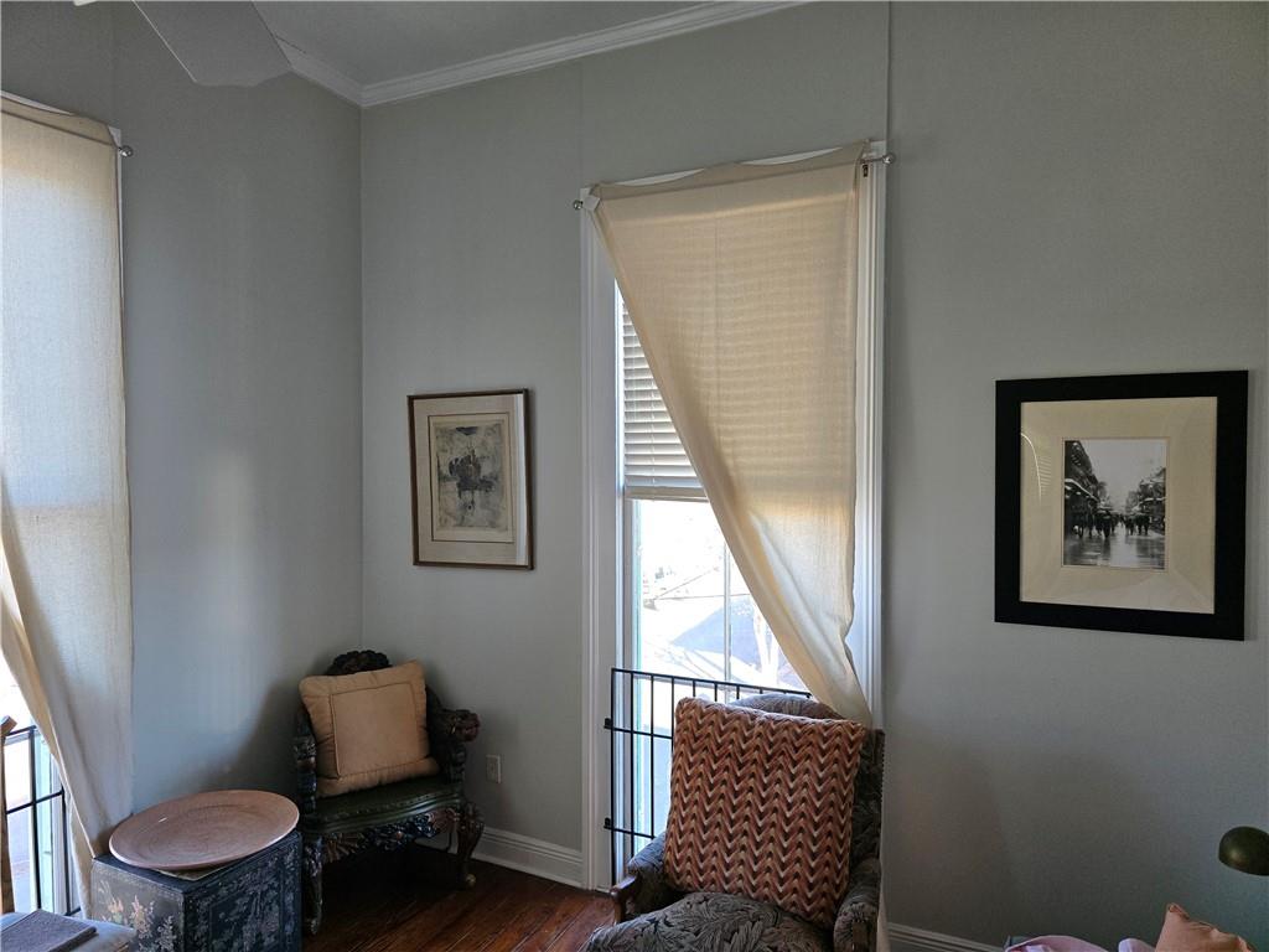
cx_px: 634
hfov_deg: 73.9
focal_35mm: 23
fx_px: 843
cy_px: 476
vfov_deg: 58.9
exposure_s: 1/180
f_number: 1.7
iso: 125
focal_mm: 6.3
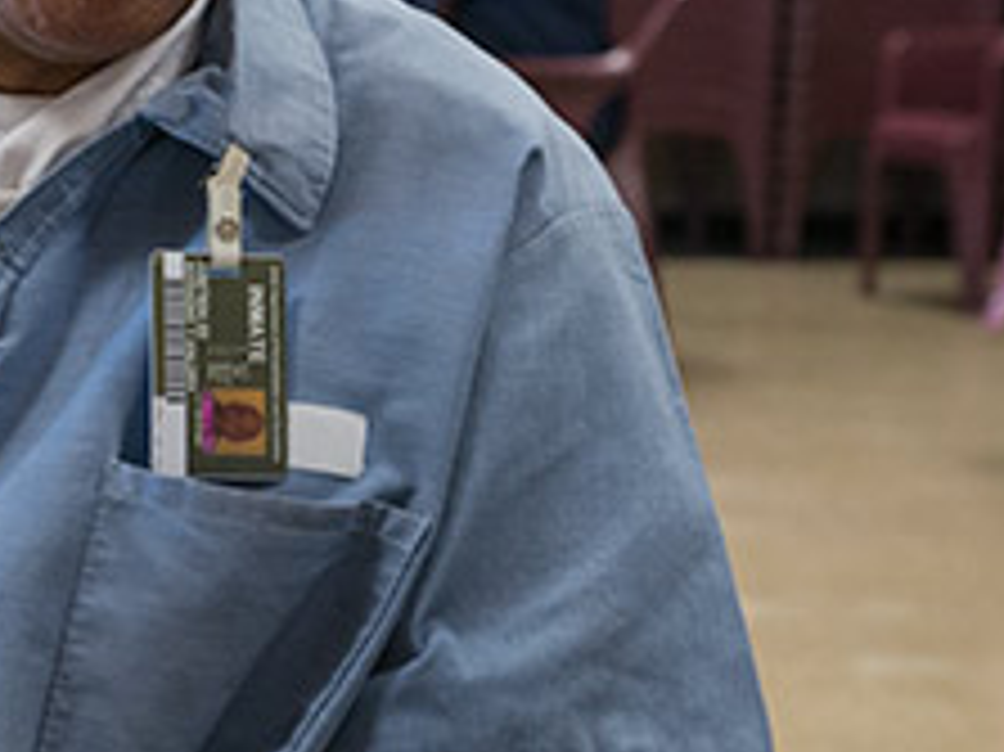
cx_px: 14
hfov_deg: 16.8
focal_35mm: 115
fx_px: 3334
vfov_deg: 12.8
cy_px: 182
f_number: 5.6
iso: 800
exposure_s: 1/90
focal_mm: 46
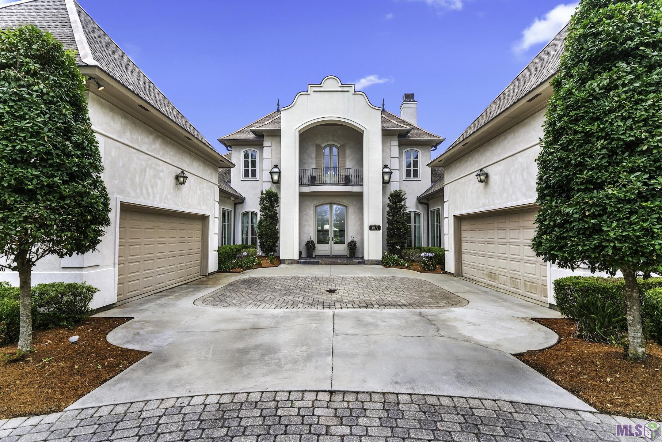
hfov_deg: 93.2
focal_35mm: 17
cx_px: 331
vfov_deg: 70.5
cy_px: 221
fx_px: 313
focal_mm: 17
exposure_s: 1/200
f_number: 11
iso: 100
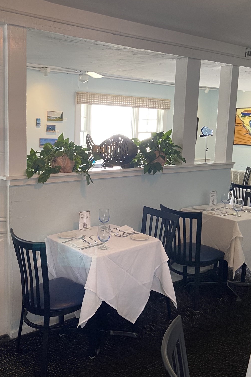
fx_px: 387
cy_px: 188
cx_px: 96
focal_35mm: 37
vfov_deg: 51.9
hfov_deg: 35.8
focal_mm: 4.25
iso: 160
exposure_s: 1/60
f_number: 1.8
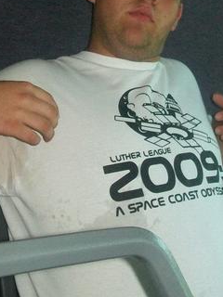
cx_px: 122
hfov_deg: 20.4
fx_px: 618
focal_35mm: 72
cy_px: 75
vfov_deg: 26.7
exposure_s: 1/125
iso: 200
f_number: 2.7
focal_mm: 6
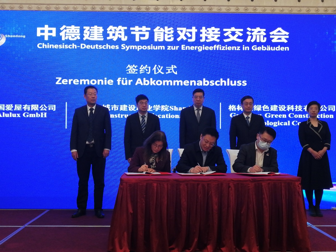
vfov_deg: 33.6
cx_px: 168
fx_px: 417
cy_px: 126
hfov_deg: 43.9
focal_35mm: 43
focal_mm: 3.62
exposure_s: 1/33.3
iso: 100
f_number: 1.8
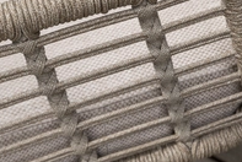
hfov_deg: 16.6
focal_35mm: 123
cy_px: -1
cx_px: 117
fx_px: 828
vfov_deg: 11.1
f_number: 5.6
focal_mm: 44
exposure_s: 1/100
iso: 100
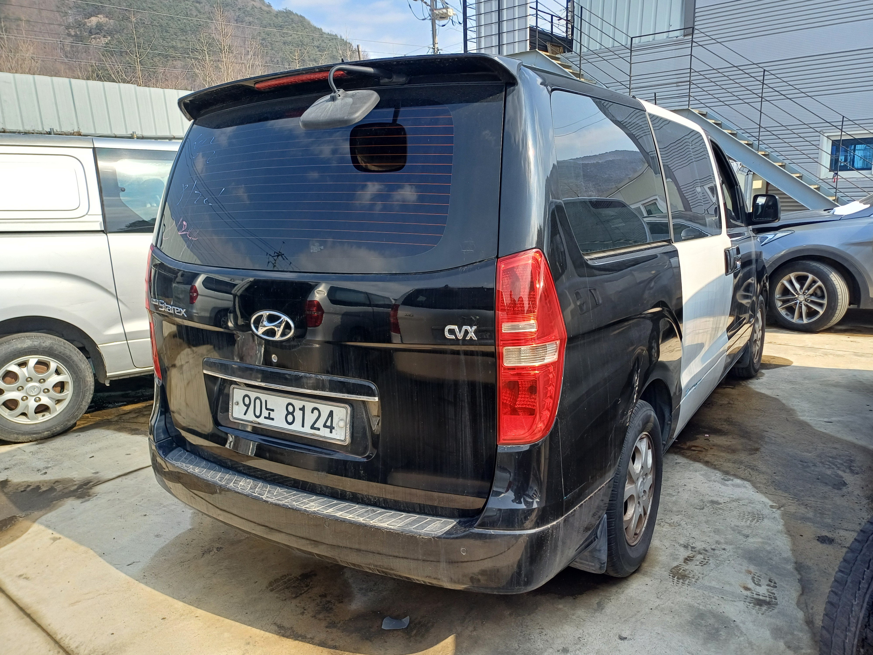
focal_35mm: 25
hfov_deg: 69.4
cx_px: 436
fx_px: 630
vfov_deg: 54.9
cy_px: 328
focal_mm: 4.65
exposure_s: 1/448
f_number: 1.8
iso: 50
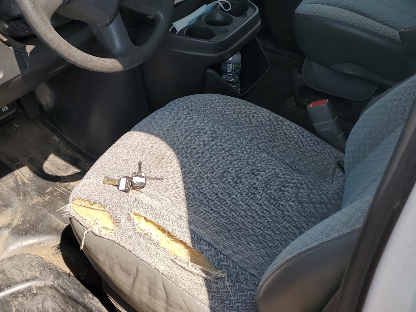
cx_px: 174
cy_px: 98
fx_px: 481
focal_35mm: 40
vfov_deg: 35.5
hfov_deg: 46.6
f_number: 1.5
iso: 50
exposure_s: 1/1250
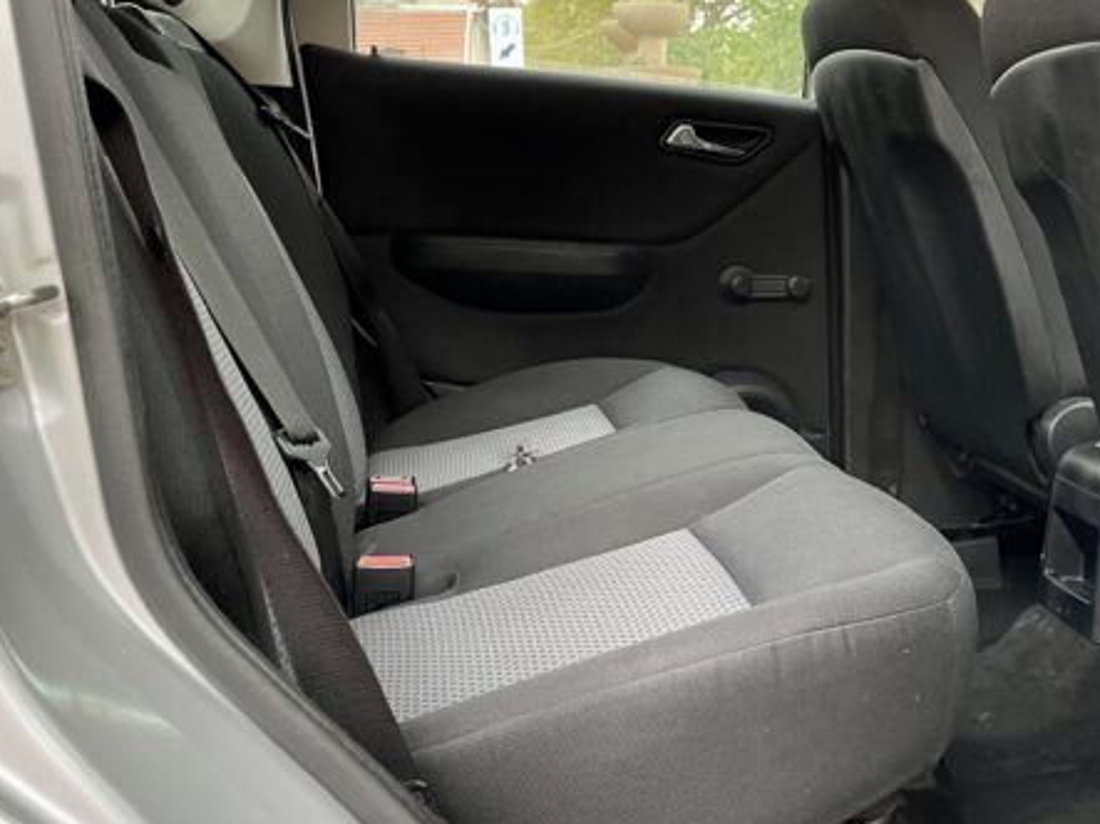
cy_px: 305
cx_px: 797
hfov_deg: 39.6
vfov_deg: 30.7
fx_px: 1493
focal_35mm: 47
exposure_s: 1/78
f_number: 1.6
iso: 125
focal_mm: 4.2
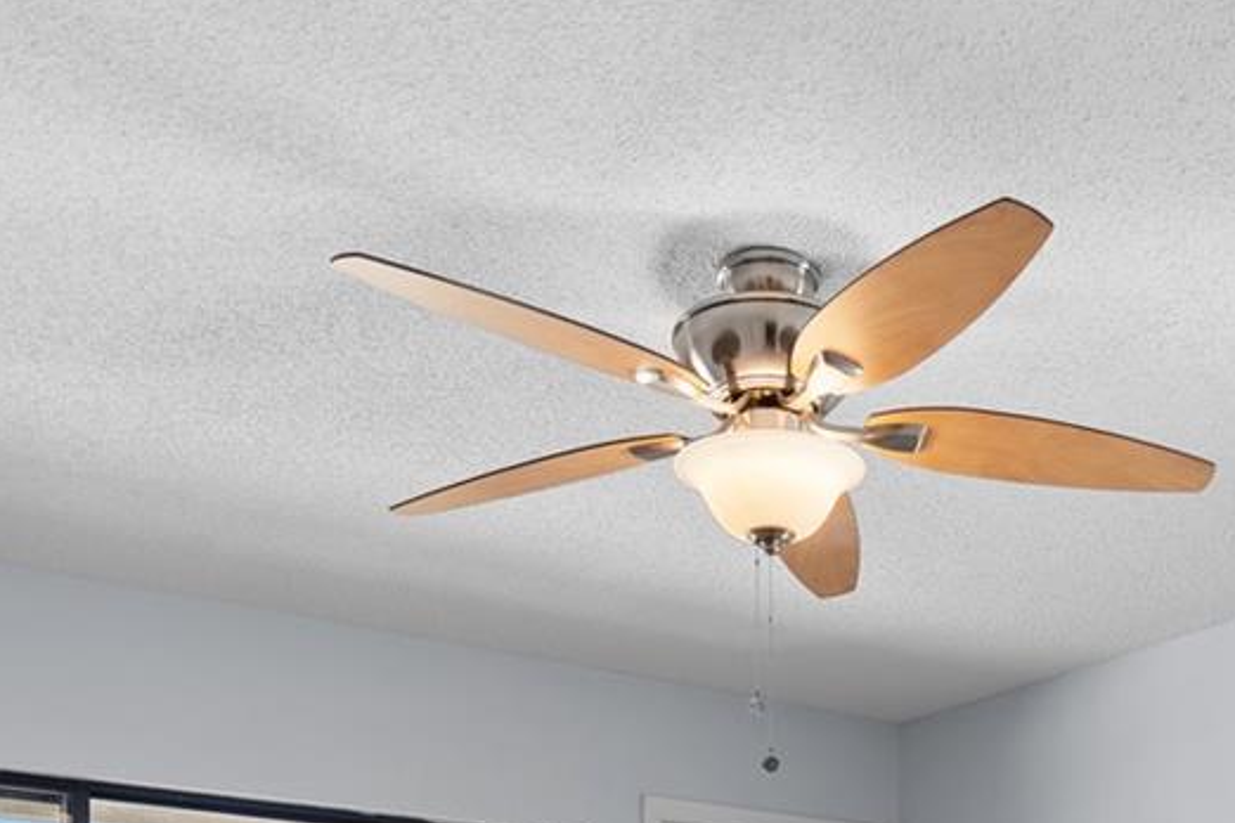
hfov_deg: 41.4
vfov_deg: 23.9
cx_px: 939
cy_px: 1190
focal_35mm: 46
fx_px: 1578
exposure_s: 1/10
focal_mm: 10
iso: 100
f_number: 7.1
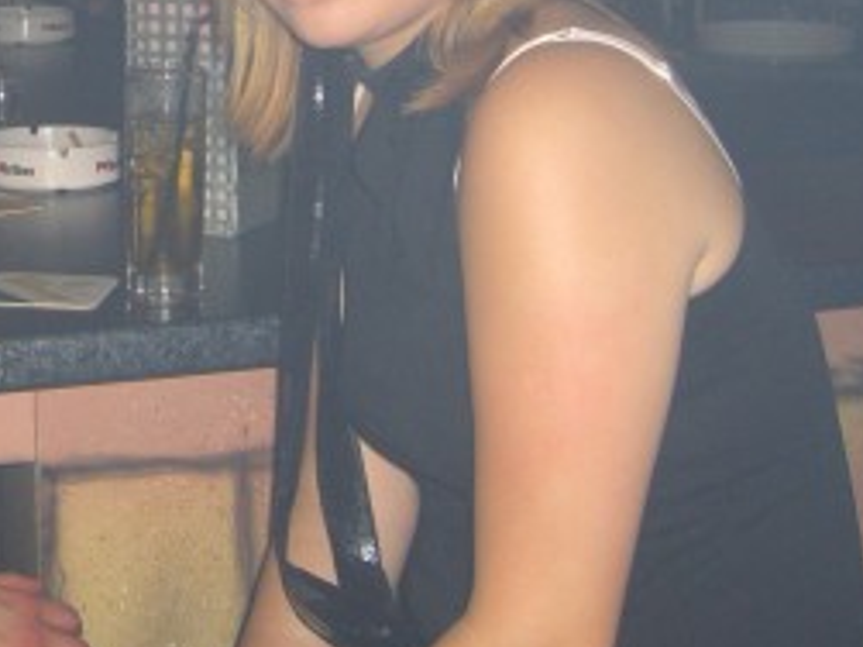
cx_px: 131
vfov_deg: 15.9
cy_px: 14
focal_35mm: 91
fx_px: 2268
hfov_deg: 21.2
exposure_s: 1/60
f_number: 2.8
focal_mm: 7.9
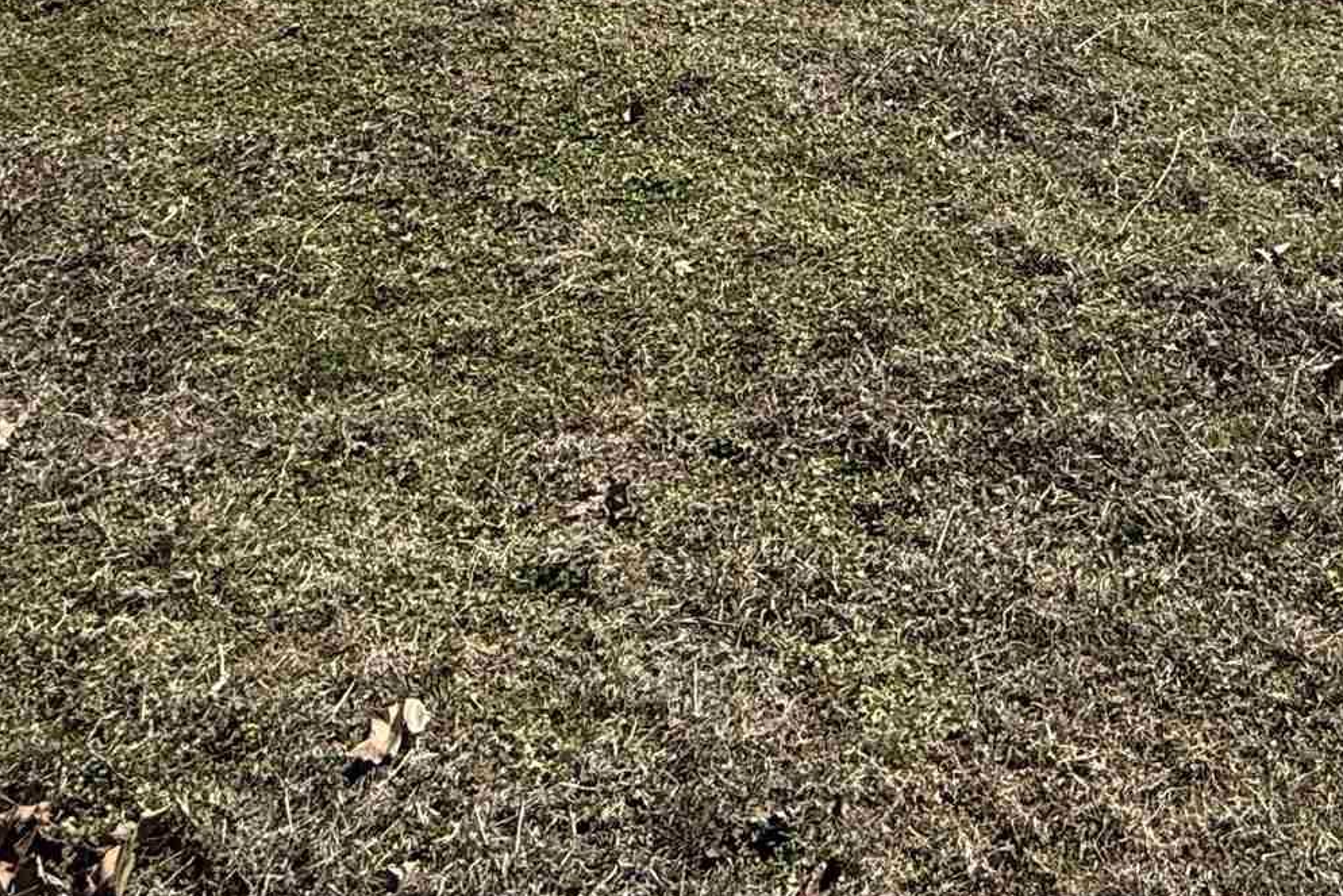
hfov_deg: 40.8
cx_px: 1165
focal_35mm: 45
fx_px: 1679
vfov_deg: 23.5
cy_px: -470
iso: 50
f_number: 2.2
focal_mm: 2.22
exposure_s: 1/3125
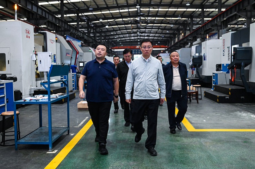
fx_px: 226
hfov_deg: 58.8
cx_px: 128
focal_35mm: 32
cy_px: 84
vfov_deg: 41.0
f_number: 5
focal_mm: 32
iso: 5000
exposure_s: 1/100
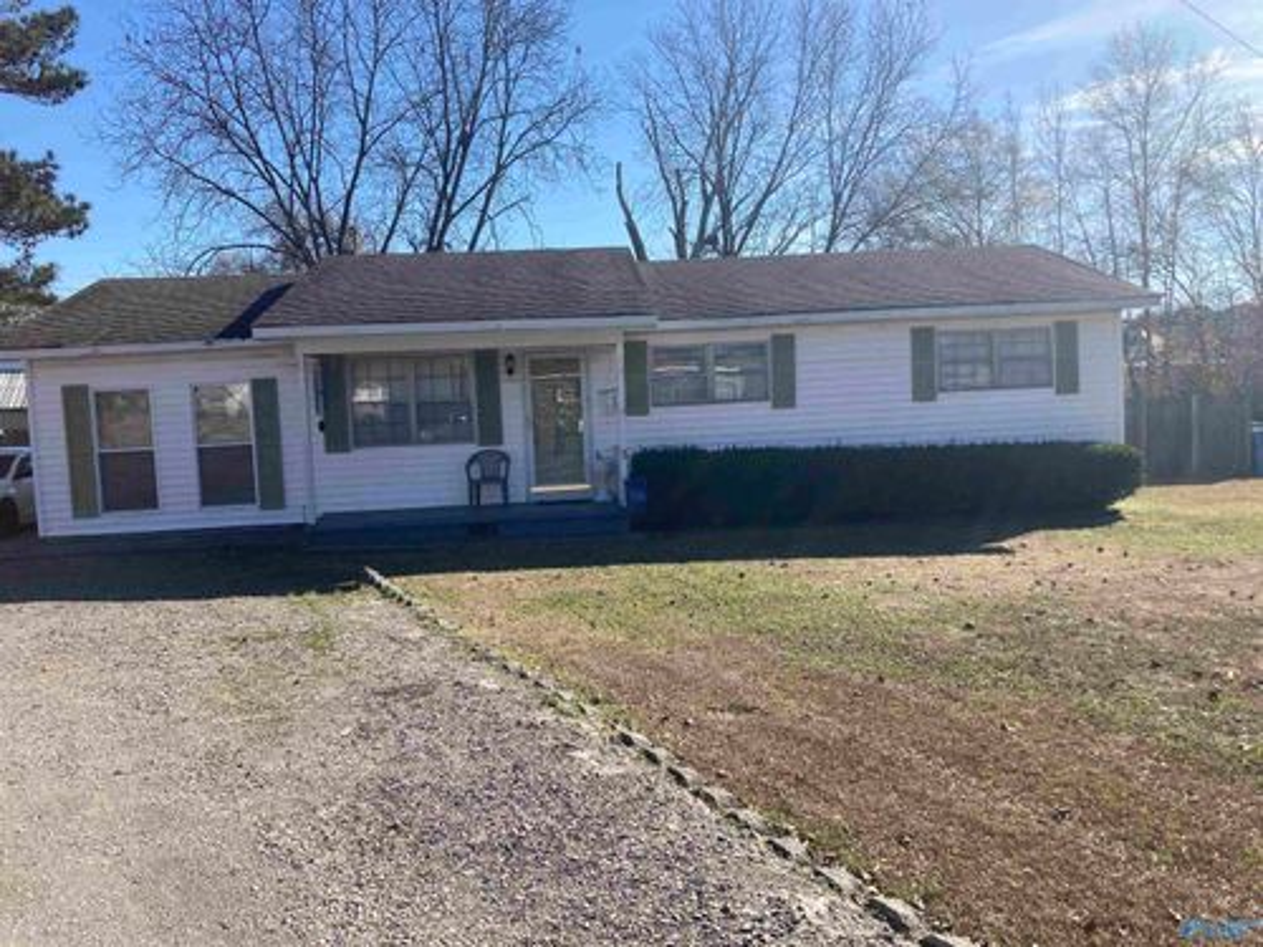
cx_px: 632
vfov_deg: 49.7
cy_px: 474
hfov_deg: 63.4
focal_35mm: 28
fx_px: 1022
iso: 20
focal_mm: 3.99
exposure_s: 1/1600
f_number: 1.8
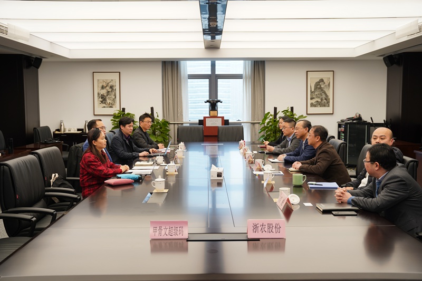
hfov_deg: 49.9
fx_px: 454
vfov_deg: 34.4
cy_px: 140
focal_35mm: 39
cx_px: 211
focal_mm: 38.7
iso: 160
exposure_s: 1/40
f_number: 4
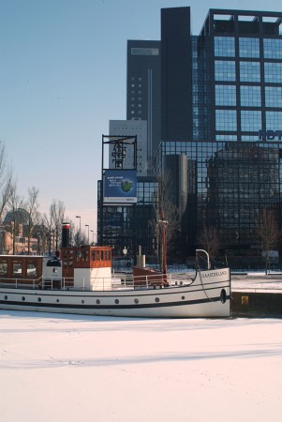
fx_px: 492
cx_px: 141
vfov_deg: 46.4
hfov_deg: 32.0
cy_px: 211
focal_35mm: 42
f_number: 19
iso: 200
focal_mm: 28
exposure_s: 1/30
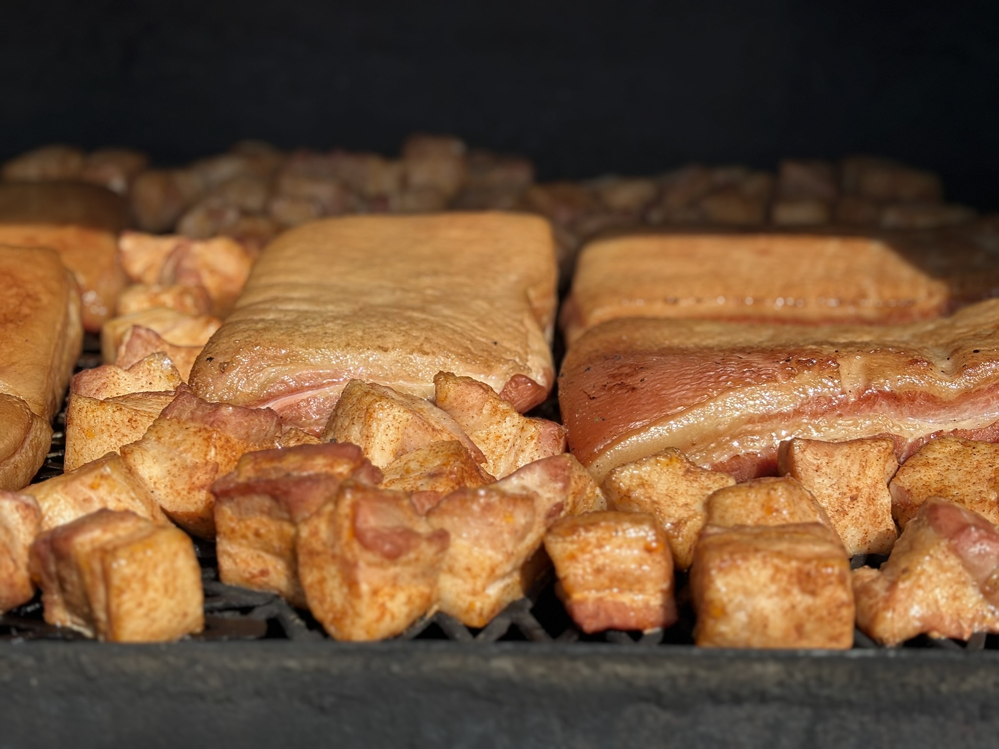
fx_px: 1501
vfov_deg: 28.0
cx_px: 500
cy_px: 374
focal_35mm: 52
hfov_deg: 36.8
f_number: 1.6
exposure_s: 1/1901
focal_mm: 5.96
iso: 40
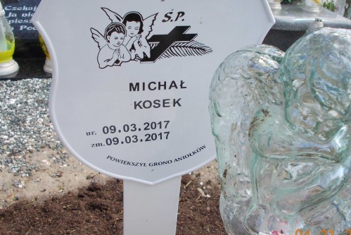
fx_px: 390
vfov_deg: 33.4
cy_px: 106
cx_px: 175
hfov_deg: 48.4
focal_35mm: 40
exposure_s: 1/500
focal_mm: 5.3
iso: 80
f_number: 3.4
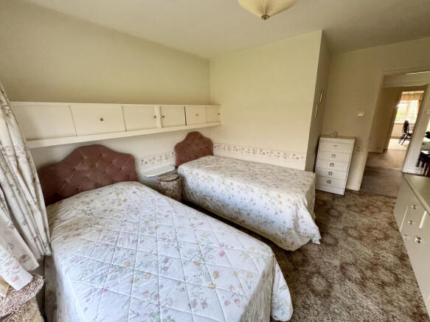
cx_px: 215
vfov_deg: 85.7
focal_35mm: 14
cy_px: 161
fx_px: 174
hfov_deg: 102.1
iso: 320
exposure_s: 1/82
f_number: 2.2
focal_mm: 2.22
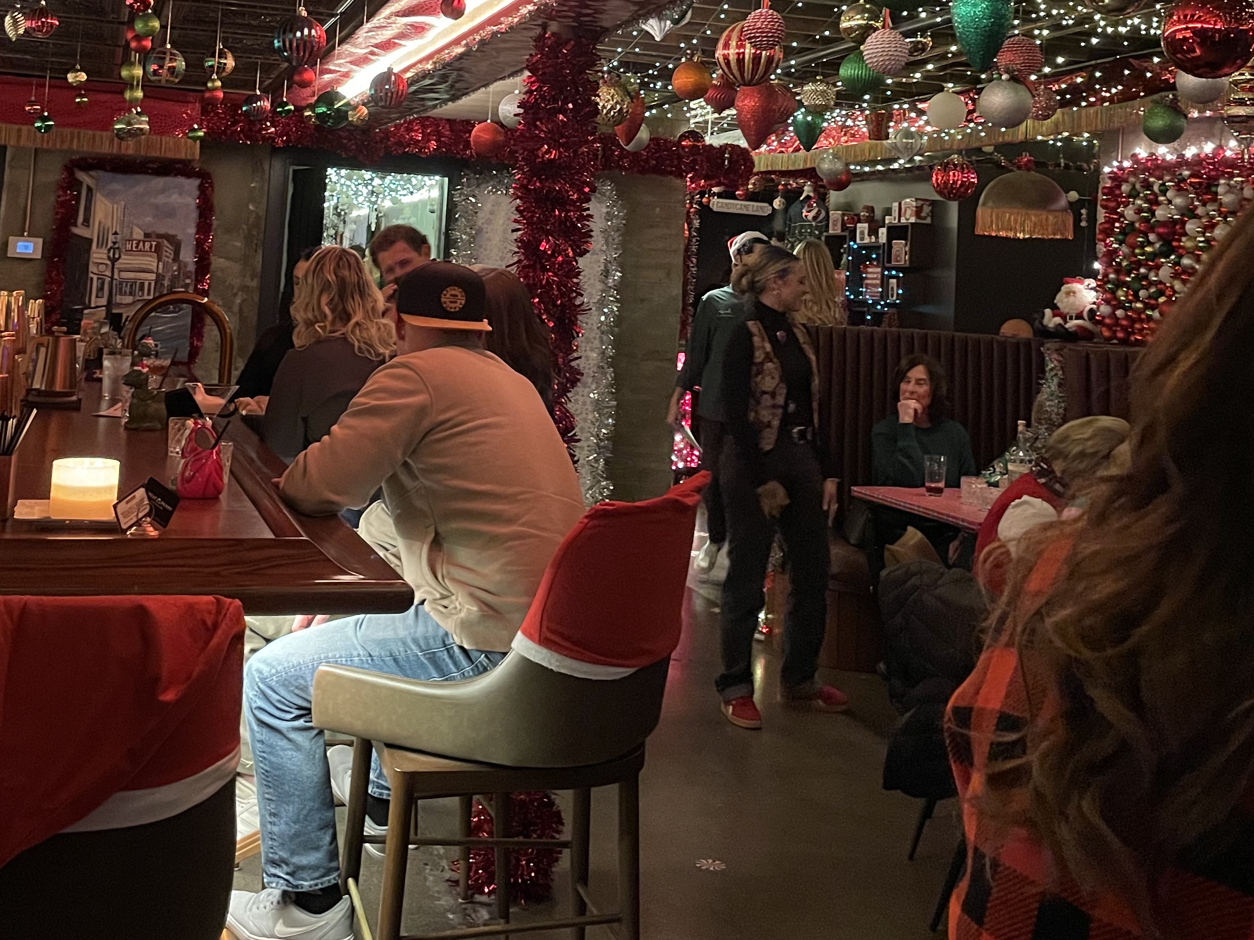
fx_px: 1594
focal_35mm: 44
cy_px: 153
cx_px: 551
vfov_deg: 31.8
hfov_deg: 42.9
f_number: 1.6
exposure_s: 1/30
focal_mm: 4.2
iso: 640
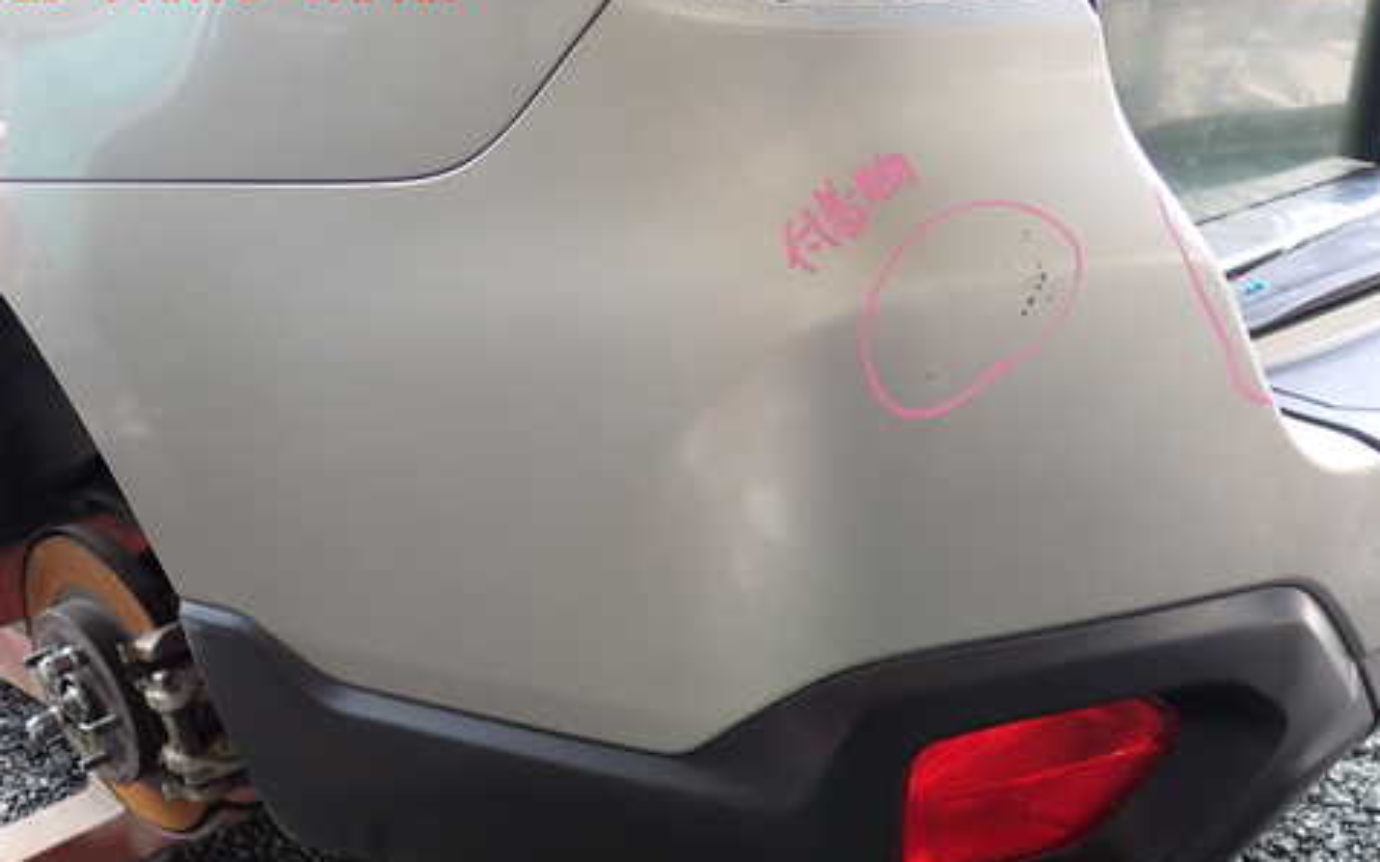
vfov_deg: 31.6
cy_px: 596
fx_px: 1504
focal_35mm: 40
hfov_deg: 49.1
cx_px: 798
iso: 160
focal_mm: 5.4
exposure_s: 1/125
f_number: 2.3
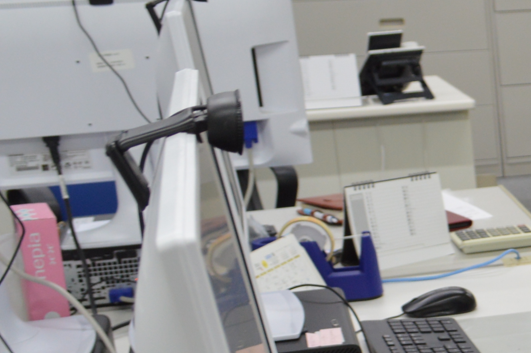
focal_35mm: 102
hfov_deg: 17.3
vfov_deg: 13.1
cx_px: 872
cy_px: 395
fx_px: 1503
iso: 400
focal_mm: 20
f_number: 5
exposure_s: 1/50
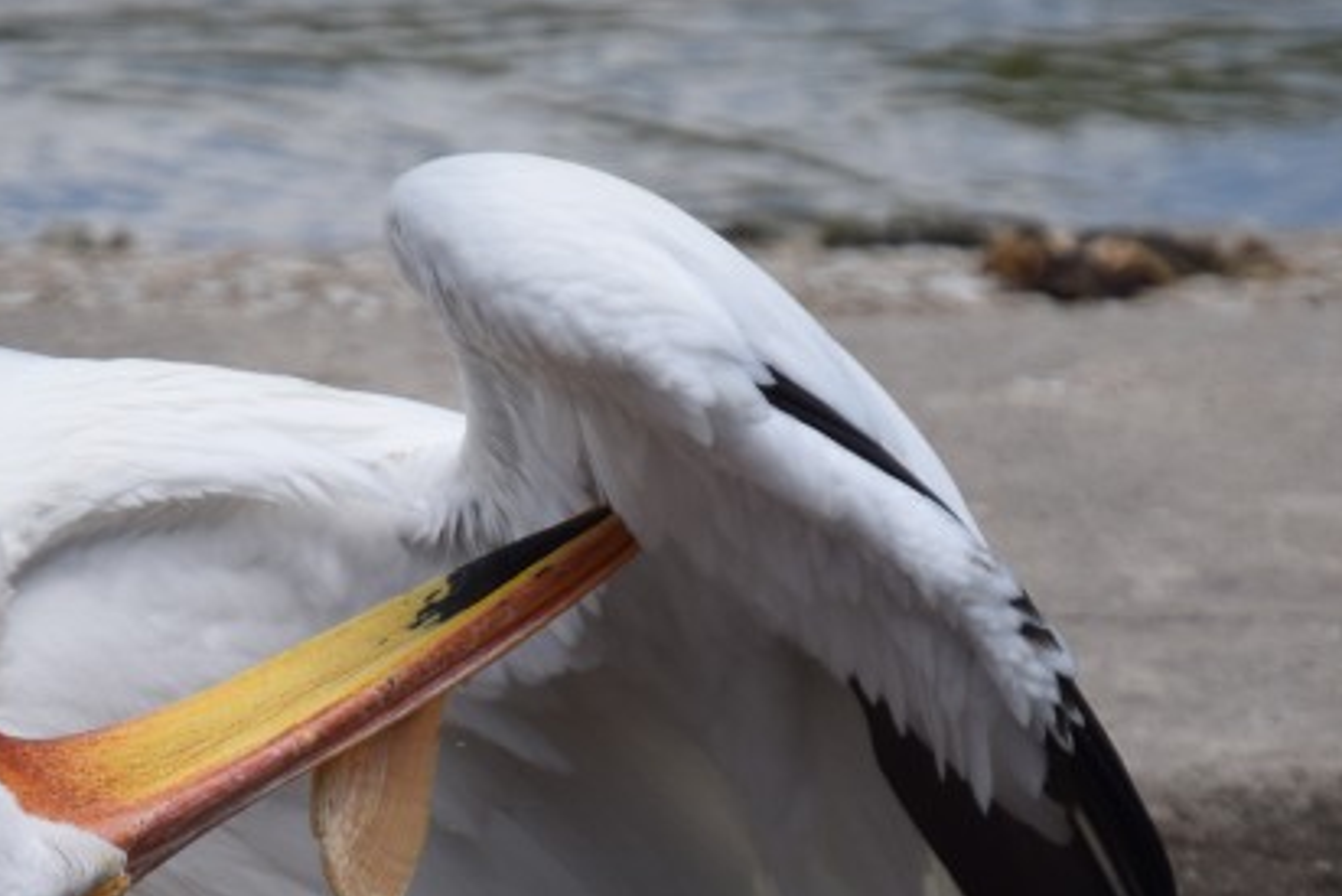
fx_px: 25701
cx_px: 440
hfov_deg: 3.0
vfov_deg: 2.0
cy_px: 945
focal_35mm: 689
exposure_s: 1/1600
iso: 400
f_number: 5.6
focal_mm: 185
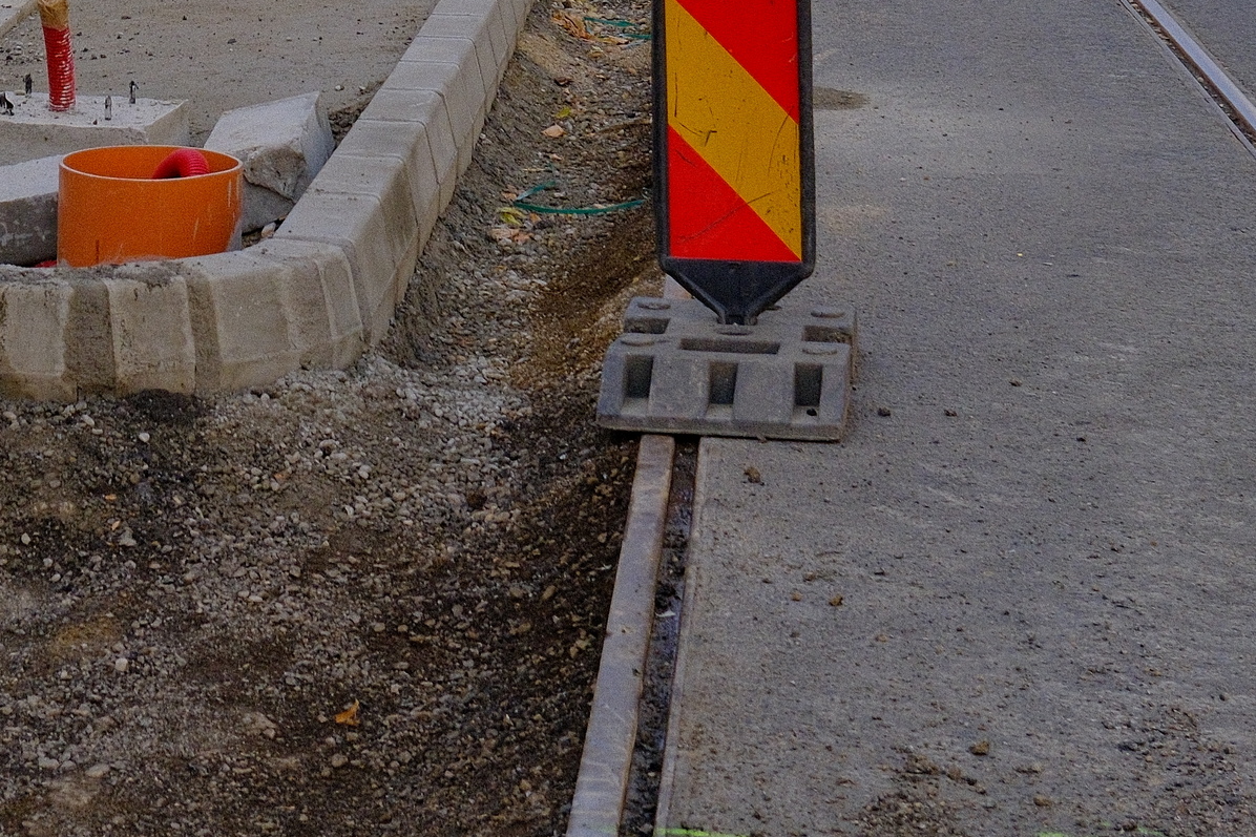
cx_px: 252
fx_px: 3732
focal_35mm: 107
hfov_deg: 18.9
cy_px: -233
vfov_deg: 12.4
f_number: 5.6
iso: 640
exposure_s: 1/1700
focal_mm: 27.5
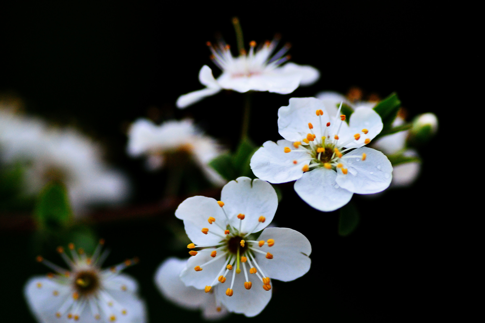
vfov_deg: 10.1
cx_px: 242
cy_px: 162
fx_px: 1817
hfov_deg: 15.2
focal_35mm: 135
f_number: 3.8
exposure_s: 1/50
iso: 800
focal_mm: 90
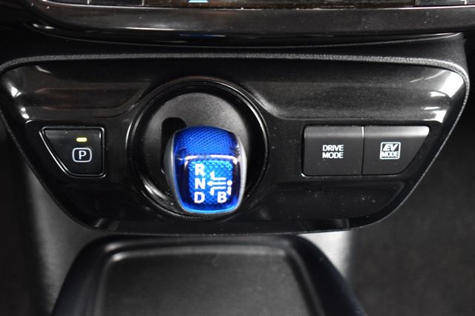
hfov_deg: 29.9
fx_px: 890
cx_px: 238
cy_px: 158
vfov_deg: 20.1
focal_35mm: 68
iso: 1600
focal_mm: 45
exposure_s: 1/10
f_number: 5
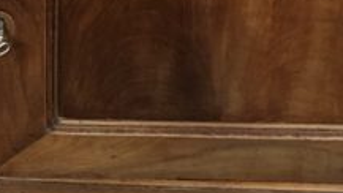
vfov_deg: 8.2
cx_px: -9
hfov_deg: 14.7
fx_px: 1310
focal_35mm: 144
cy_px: -112
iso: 80
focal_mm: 4
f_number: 1.8
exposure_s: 1/17
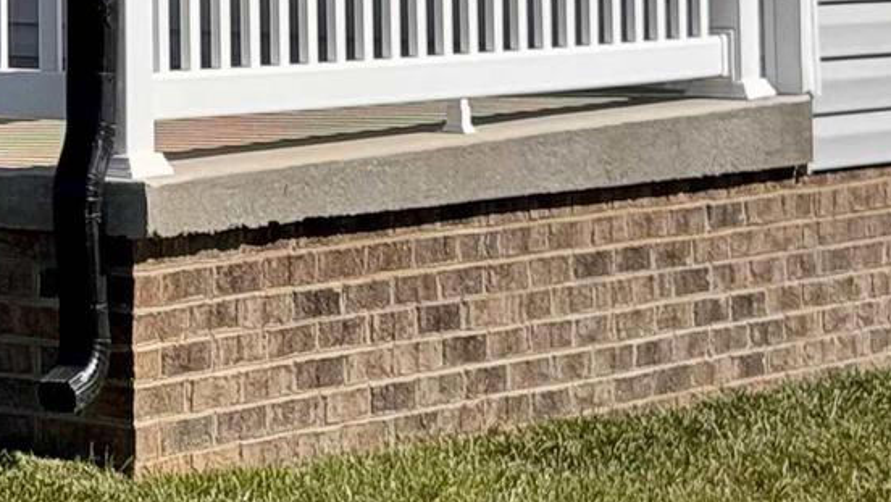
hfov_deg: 10.5
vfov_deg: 6.1
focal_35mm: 194
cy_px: -552
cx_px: -689
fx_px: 4585
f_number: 1.78
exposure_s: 1/2415
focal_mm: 6.76
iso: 64
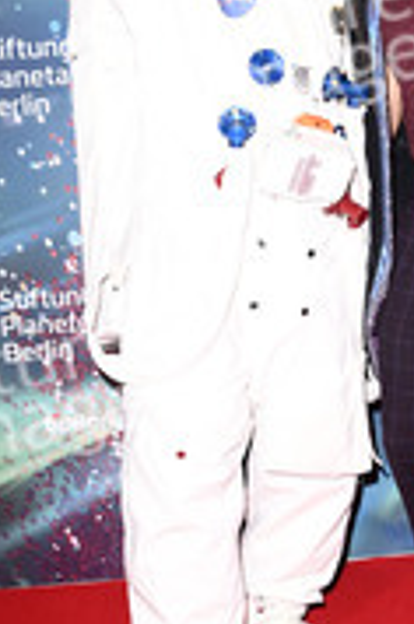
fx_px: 1247
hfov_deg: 18.6
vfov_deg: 28.0
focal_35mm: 72
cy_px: 235
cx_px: 347
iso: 640
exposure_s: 1/160
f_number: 5.6
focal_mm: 32
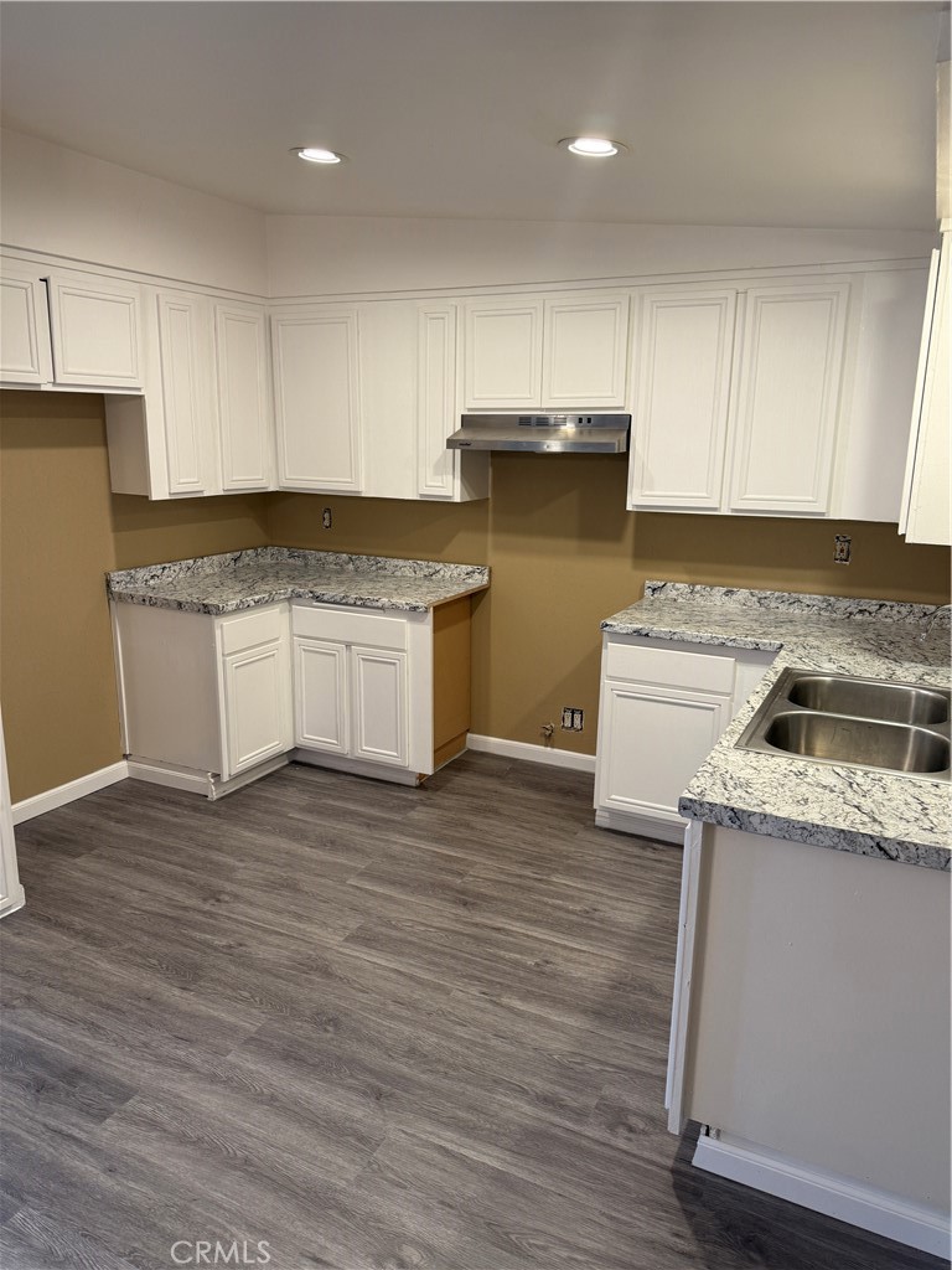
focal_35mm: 24
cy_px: 635
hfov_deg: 56.8
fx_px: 880
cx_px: 476
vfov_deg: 71.6
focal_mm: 6.76
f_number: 1.78
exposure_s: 1/60
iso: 100
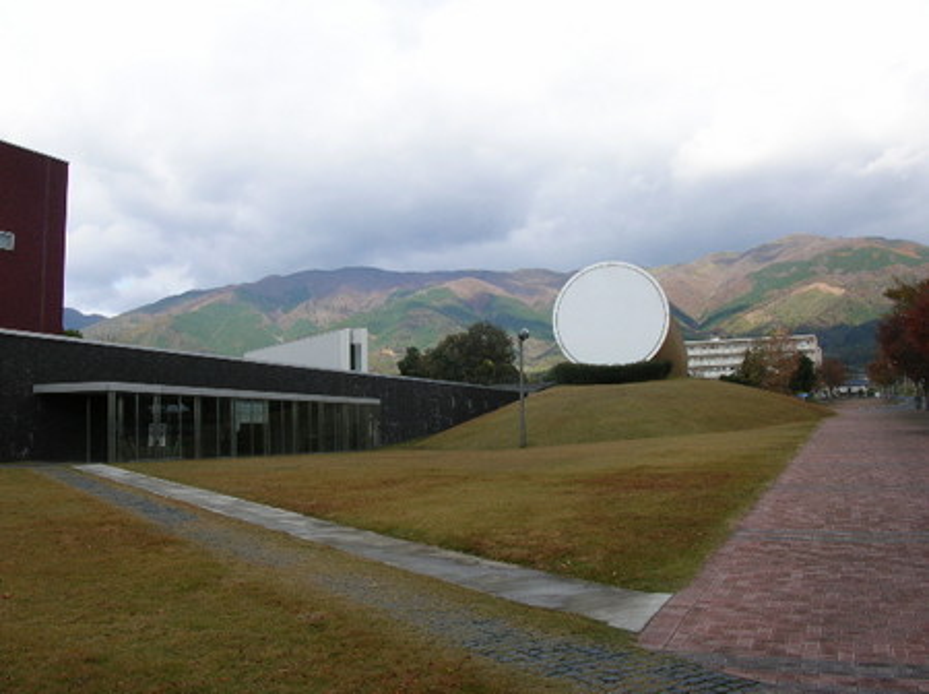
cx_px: 464
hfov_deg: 52.7
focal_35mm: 35
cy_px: 347
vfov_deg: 40.6
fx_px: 938
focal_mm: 5.8
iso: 50
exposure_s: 1/164
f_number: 5.6
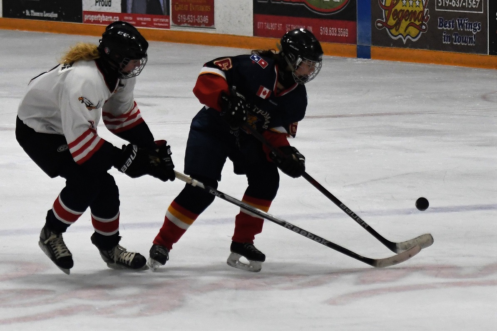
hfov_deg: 17.1
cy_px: 166
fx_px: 1657
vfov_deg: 11.4
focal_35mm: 120
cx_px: 248
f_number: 2.8
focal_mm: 80
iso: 1100
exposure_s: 1/1000
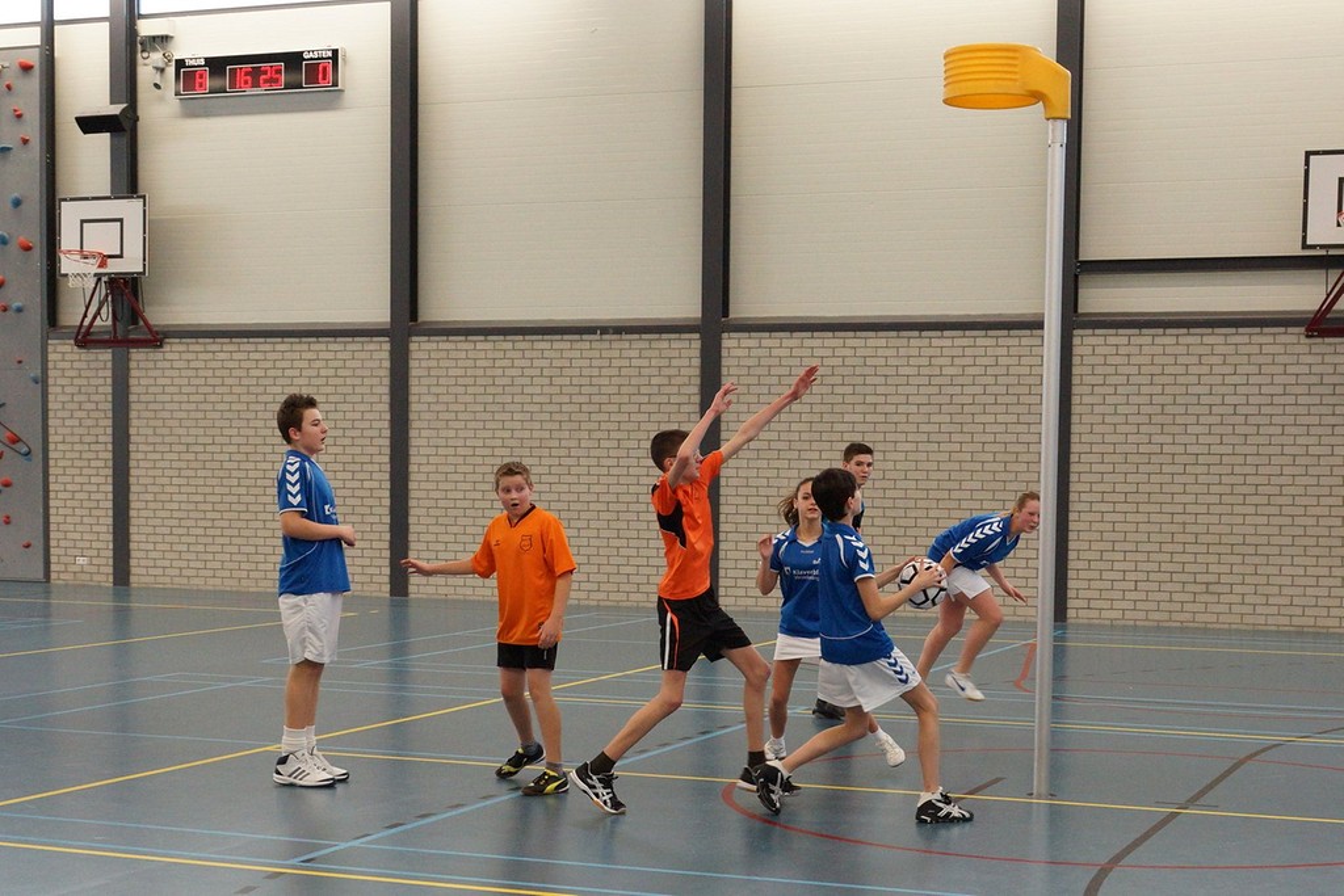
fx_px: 1568
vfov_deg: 31.9
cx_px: 672
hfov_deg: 46.4
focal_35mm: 42
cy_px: 448
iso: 1600
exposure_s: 1/250
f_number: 4
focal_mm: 28
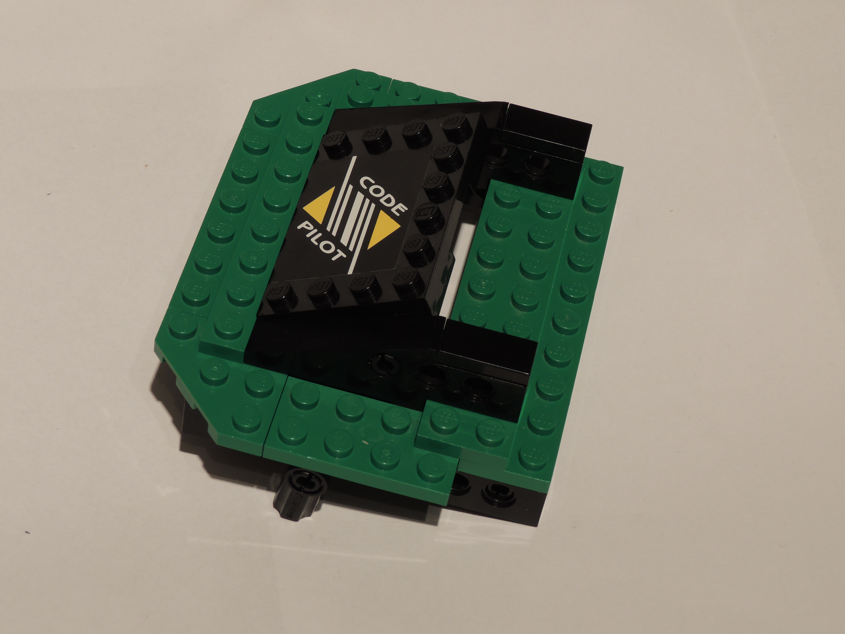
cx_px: 422
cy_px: 317
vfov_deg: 16.4
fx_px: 2197
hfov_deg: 21.8
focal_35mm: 90
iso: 100
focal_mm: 16
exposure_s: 1/2.5
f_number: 6.4
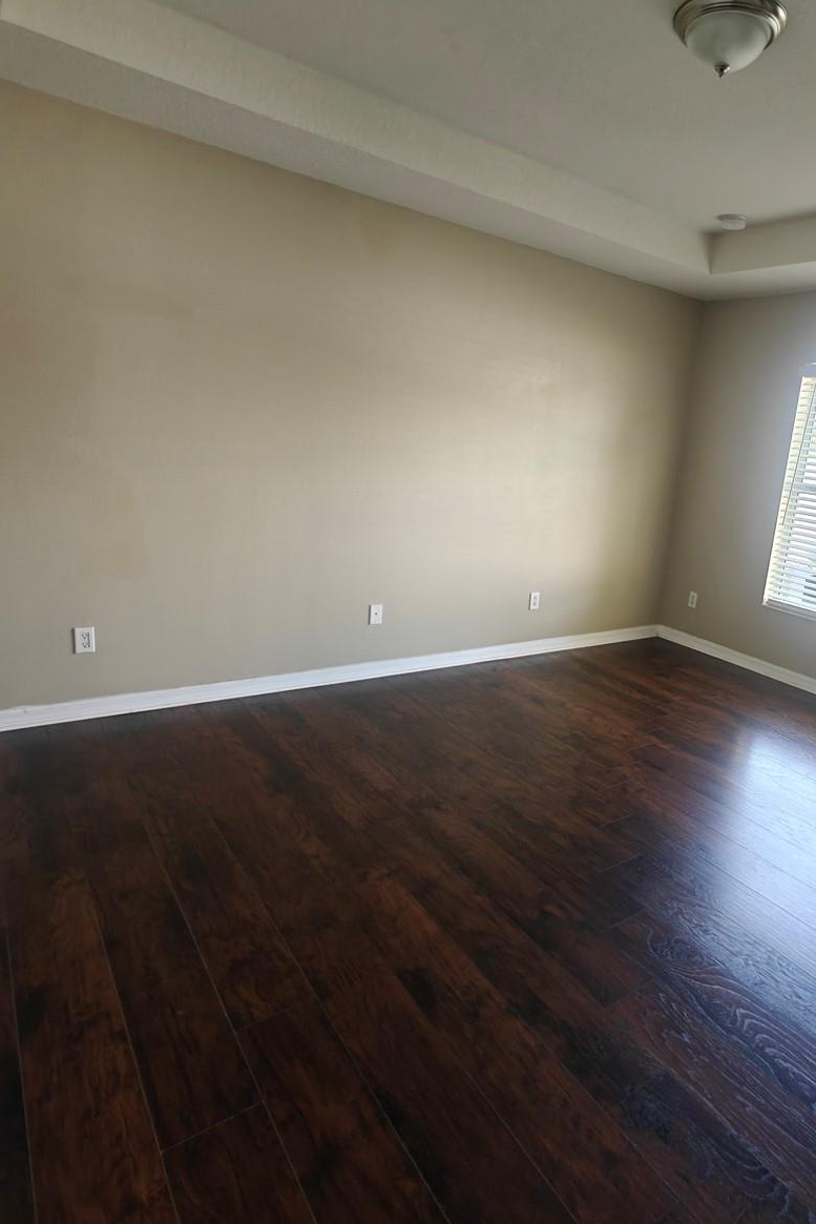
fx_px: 680
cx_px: 545
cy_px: 606
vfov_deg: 84.0
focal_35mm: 20
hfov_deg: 60.5
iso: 80
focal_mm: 2.62
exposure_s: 1/50
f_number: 2.2
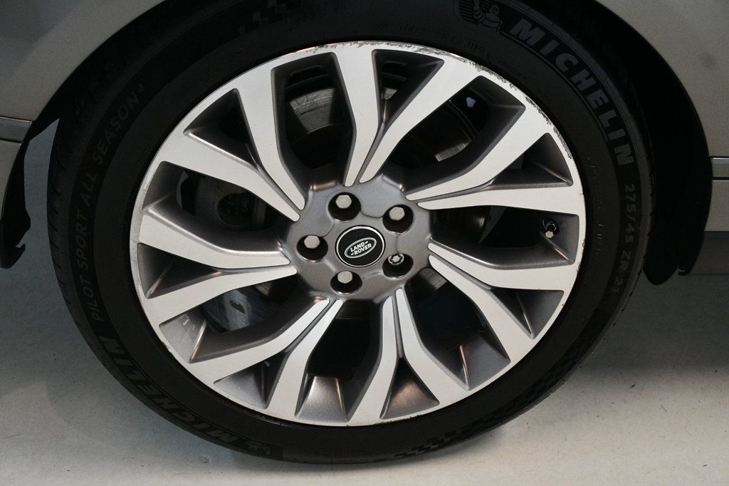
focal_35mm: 57
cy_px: 243
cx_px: 364
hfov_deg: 35.1
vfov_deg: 23.8
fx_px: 1154
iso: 2200
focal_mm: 38
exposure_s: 1/125
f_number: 4.2
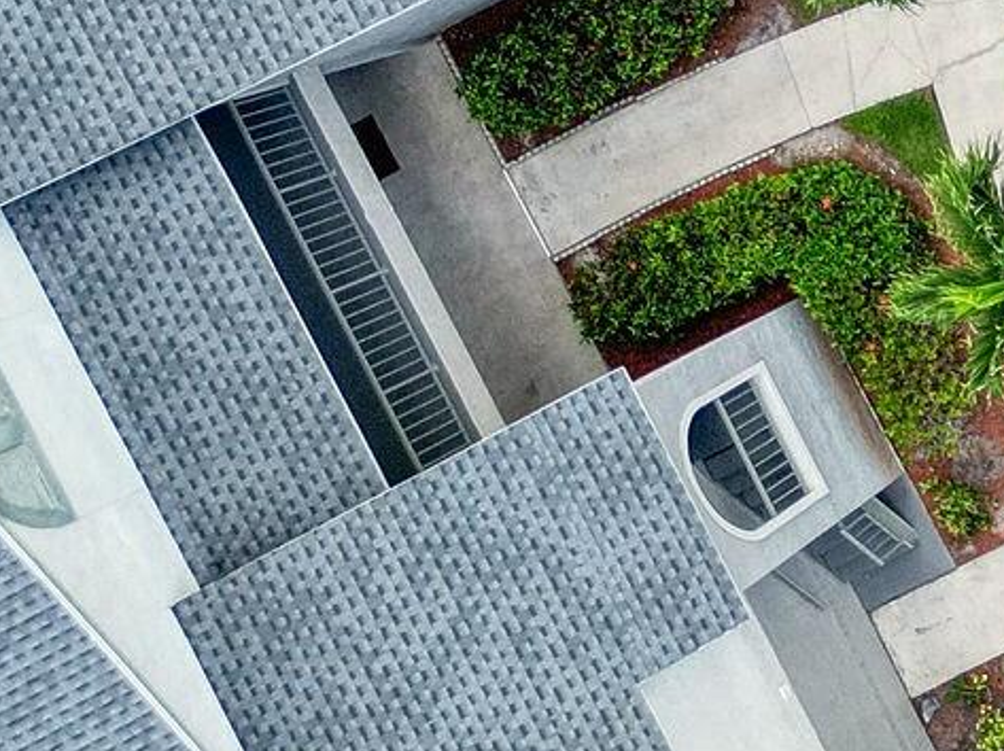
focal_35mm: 104
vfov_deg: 13.4
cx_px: 2053
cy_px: -384
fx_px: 3014
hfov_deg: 15.1
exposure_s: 1/800
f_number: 1.7
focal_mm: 6.7
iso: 140
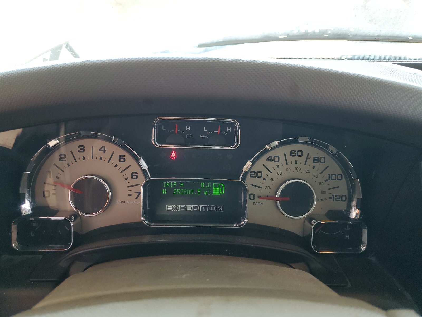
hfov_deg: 67.3
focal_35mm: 26
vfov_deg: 53.1
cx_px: 211
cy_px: 158
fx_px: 317
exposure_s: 1/60.2
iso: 105
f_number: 1.5
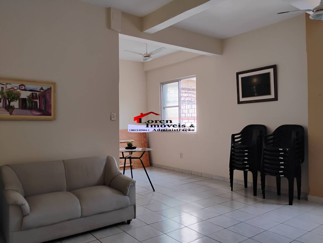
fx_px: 262
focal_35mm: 28
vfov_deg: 49.9
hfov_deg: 63.4
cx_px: 162
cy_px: 122
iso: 198
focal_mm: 4.26
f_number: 1.8
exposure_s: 1/60
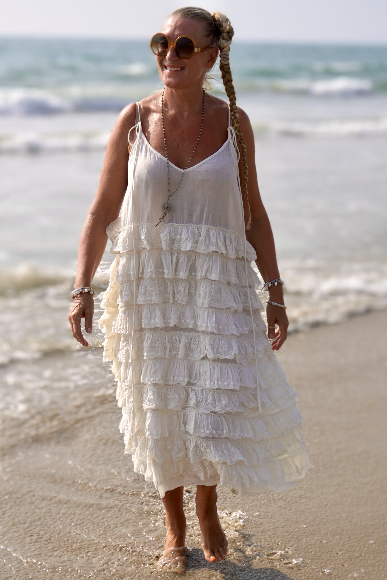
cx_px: 194
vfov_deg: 47.9
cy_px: 290
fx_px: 653
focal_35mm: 40
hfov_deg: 33.0
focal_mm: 27
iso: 100
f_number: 4.5
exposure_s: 1/1250
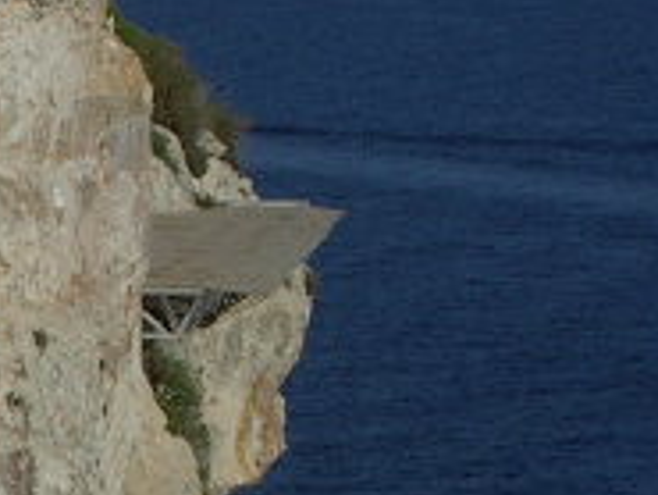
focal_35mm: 395
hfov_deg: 5.0
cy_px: 616
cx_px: -445
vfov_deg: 3.8
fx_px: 7513
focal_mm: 17.4
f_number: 9
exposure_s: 1/320
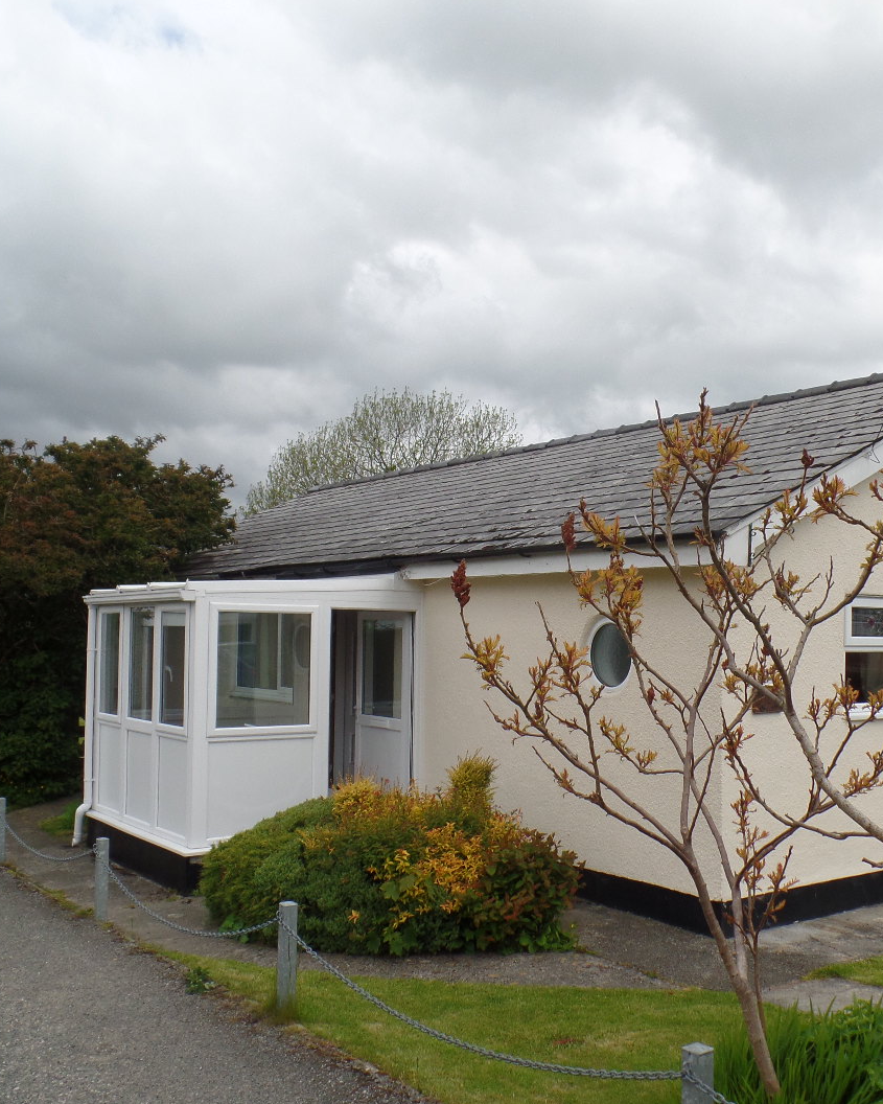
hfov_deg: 43.0
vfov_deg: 52.8
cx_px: 553
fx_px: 1111
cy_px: 581
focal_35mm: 34
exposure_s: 1/1000
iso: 80
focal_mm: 4.1
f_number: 3.5
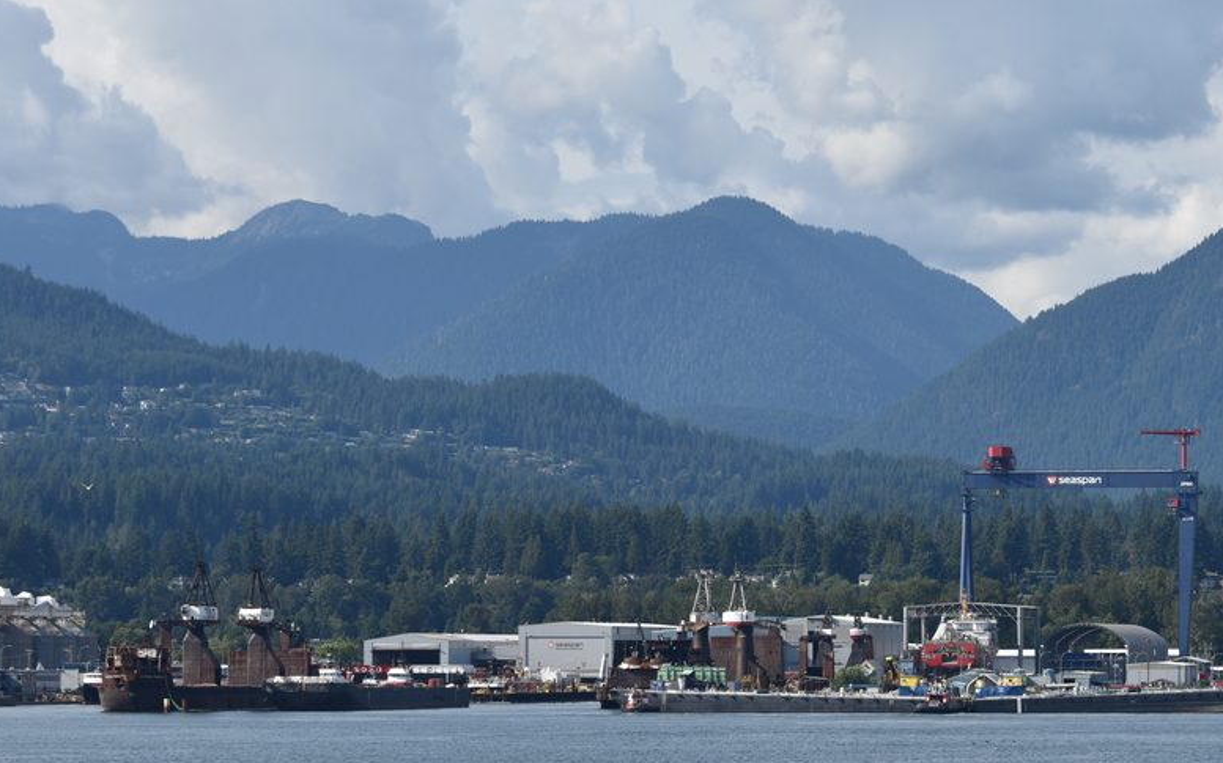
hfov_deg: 12.5
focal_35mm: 168
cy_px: 392
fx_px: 5598
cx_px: 746
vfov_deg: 7.8
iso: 100
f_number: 9
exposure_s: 1/320
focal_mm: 100
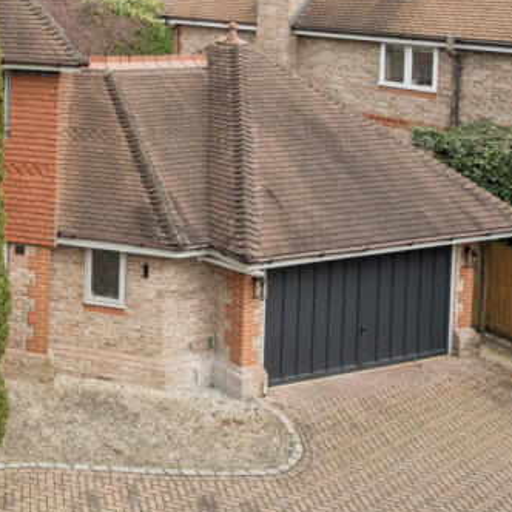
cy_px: 110
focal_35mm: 42
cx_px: -230
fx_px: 703
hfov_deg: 28.4
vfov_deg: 38.7
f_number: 8
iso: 640
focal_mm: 16
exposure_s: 1/640
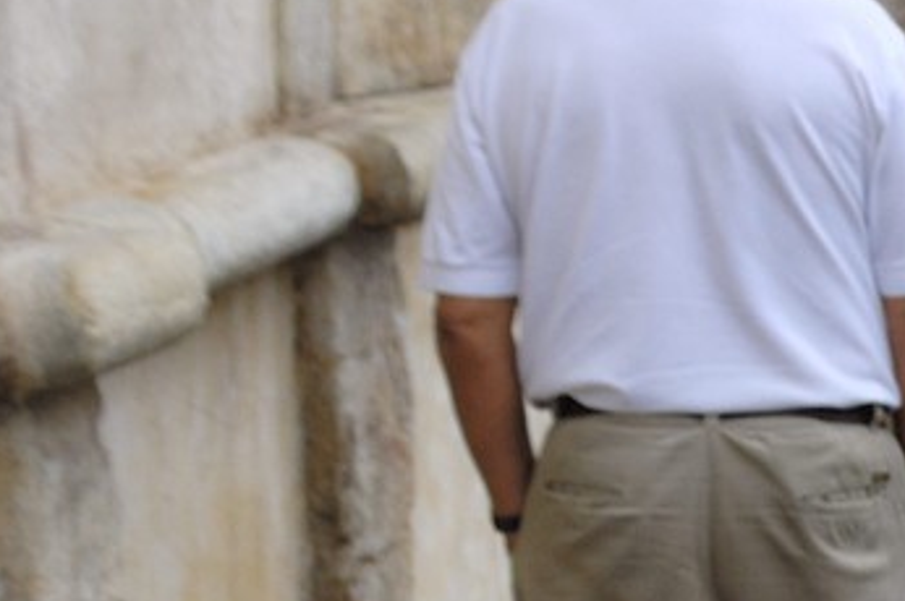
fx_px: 4872
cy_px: 993
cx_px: 2079
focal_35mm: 194
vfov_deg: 6.9
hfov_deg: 9.6
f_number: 5.6
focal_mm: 28
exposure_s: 1/125
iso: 160
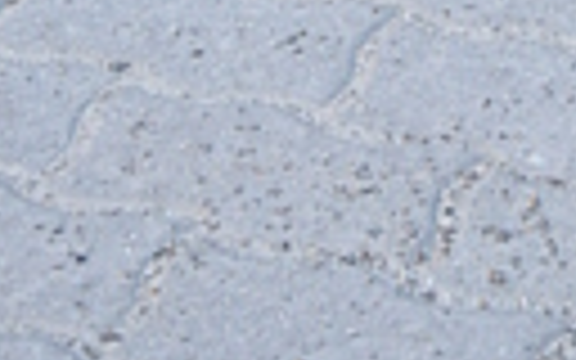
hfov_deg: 6.7
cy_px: -1359
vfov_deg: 3.9
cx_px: 1062
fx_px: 4788
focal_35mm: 305
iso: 400
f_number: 8
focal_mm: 32
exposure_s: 1/50
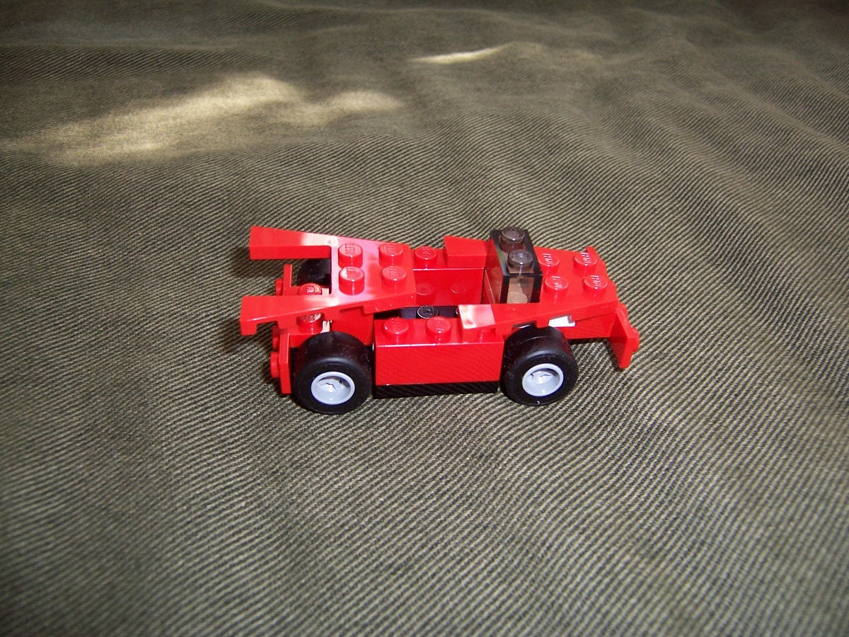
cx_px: 424
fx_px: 809
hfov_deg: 55.4
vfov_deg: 42.9
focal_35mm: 33
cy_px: 318
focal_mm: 5.5
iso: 80
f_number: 2.8
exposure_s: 1/60
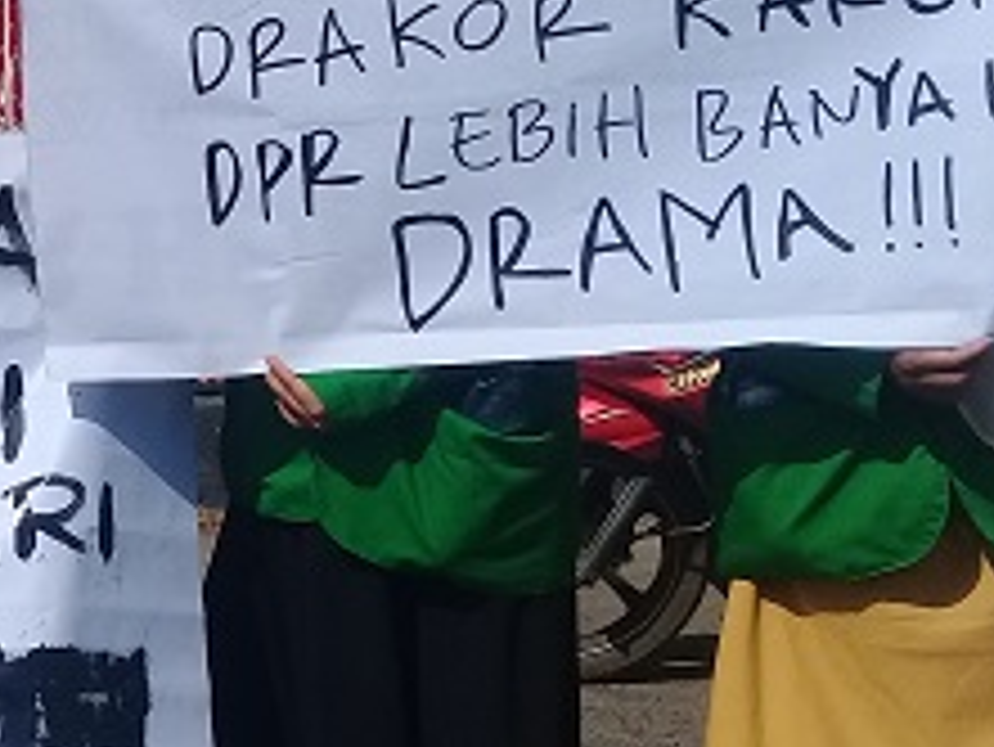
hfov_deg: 18.6
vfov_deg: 15.1
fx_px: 2816
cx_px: -315
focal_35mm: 98
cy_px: 277
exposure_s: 1/3300
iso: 50
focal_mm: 3.3
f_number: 2.2
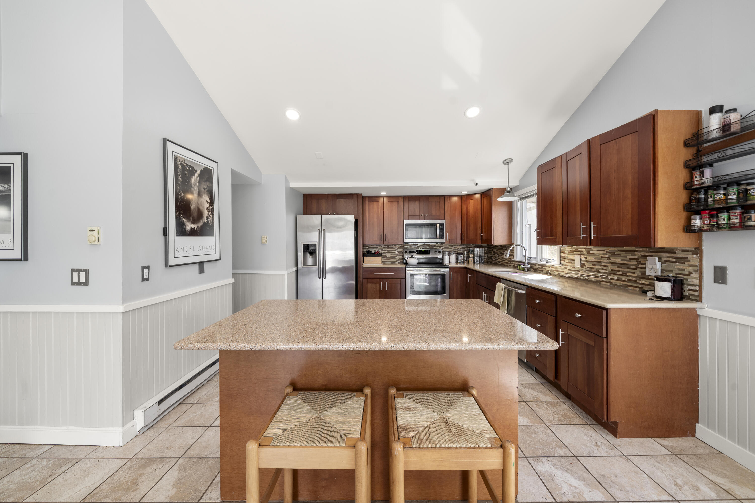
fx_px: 273
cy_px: 252
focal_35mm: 13
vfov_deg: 85.4
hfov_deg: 108.3
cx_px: 378
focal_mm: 13
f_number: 7.1
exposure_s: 1/15
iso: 320
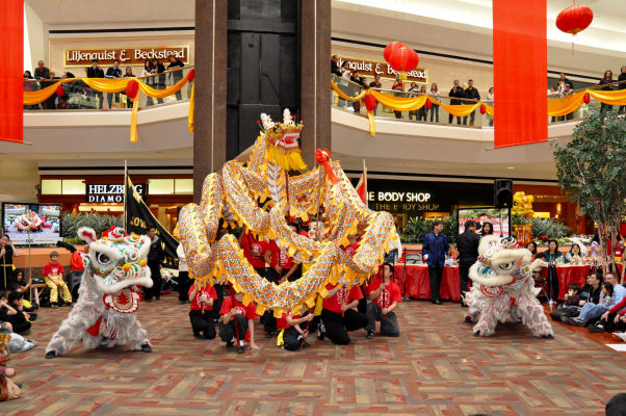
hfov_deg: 53.2
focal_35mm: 36
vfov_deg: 36.8
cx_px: 313
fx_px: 625
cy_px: 208
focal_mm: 24
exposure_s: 1/200
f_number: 5
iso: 3200
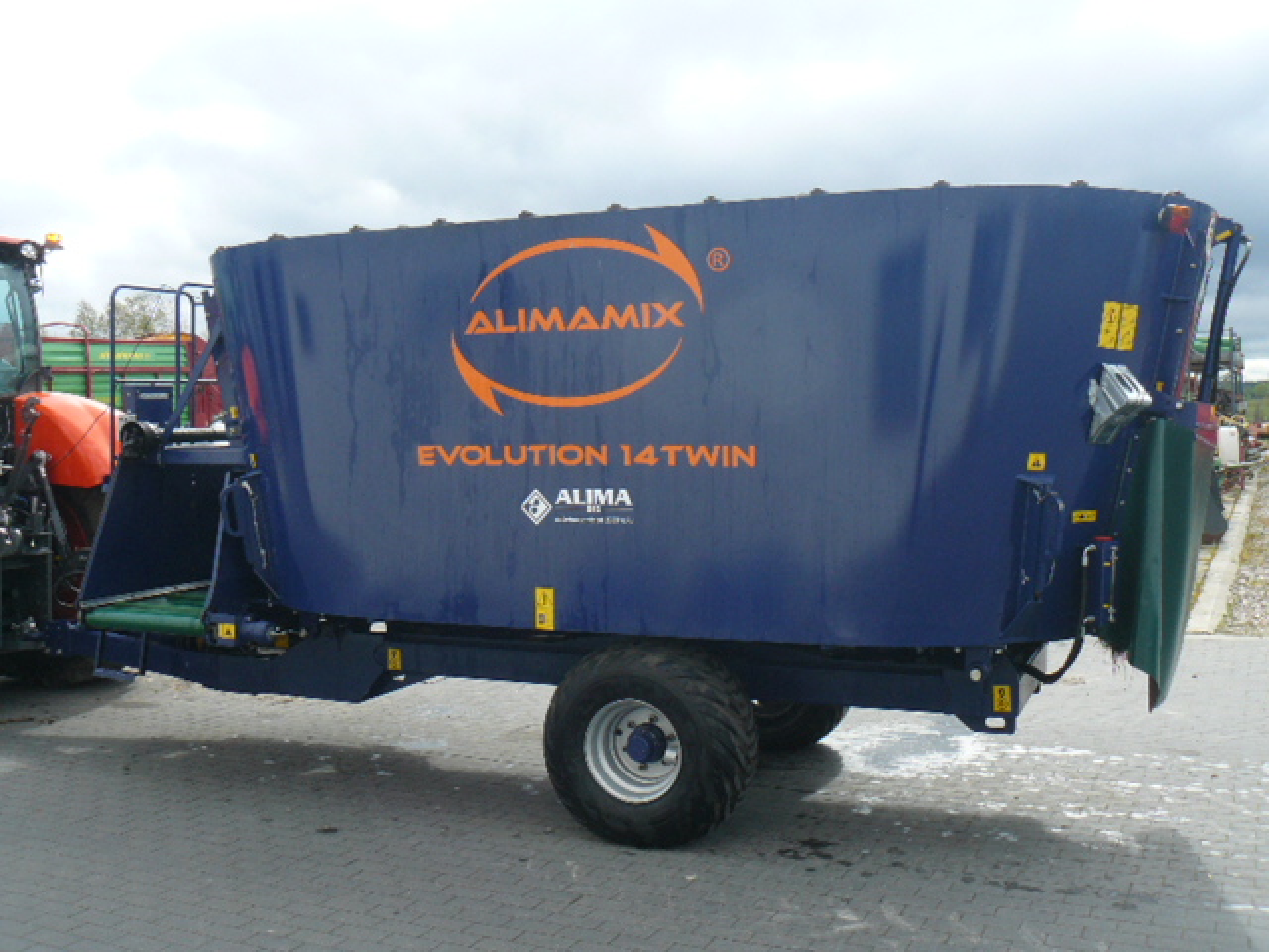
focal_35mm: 36
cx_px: 634
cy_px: 476
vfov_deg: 39.7
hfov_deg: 51.4
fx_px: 1320
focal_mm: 6
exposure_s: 1/250
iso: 100
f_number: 4.5
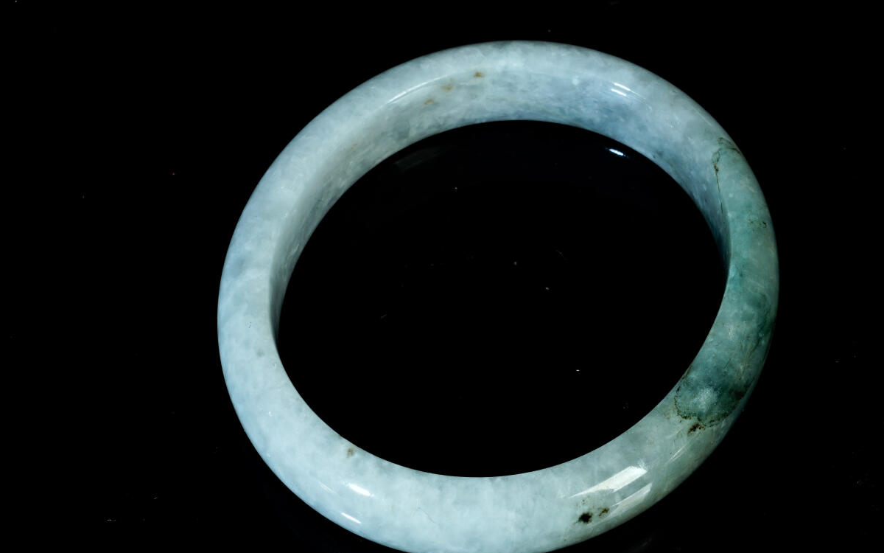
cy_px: 283
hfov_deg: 15.8
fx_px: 3180
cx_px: 513
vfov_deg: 9.9
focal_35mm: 132
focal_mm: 74
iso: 100
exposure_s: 1/160
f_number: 20
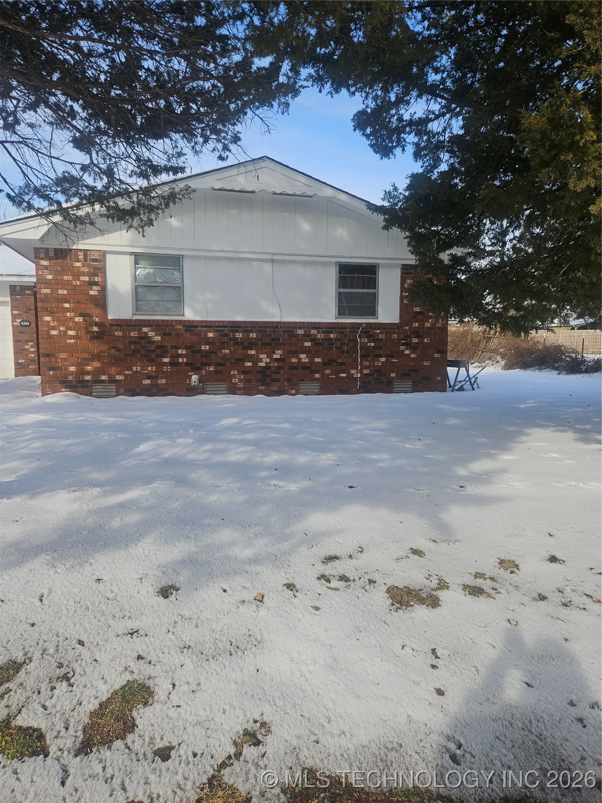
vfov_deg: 73.9
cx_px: 301
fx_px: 533
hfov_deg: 58.9
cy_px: 402
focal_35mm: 23
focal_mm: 5.4
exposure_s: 1/1418
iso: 25
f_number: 1.8
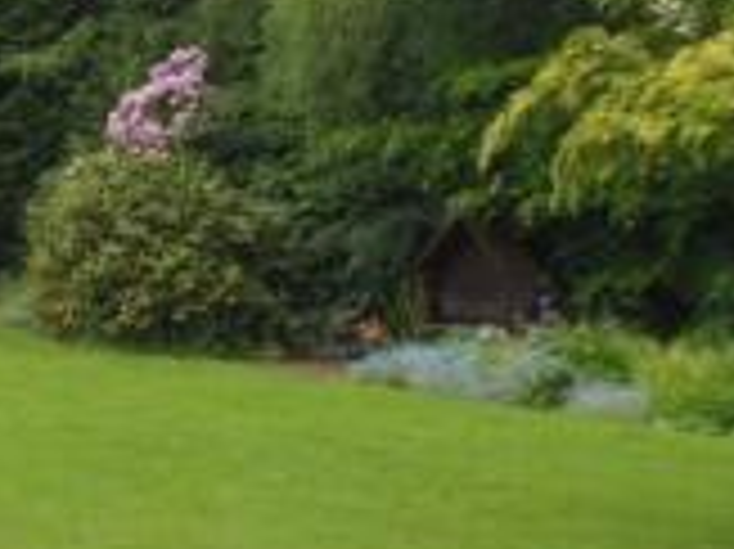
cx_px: -317
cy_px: 376
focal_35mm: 86
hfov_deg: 20.1
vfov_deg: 17.1
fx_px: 1822
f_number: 2.9
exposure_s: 1/200
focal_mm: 4.3
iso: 64
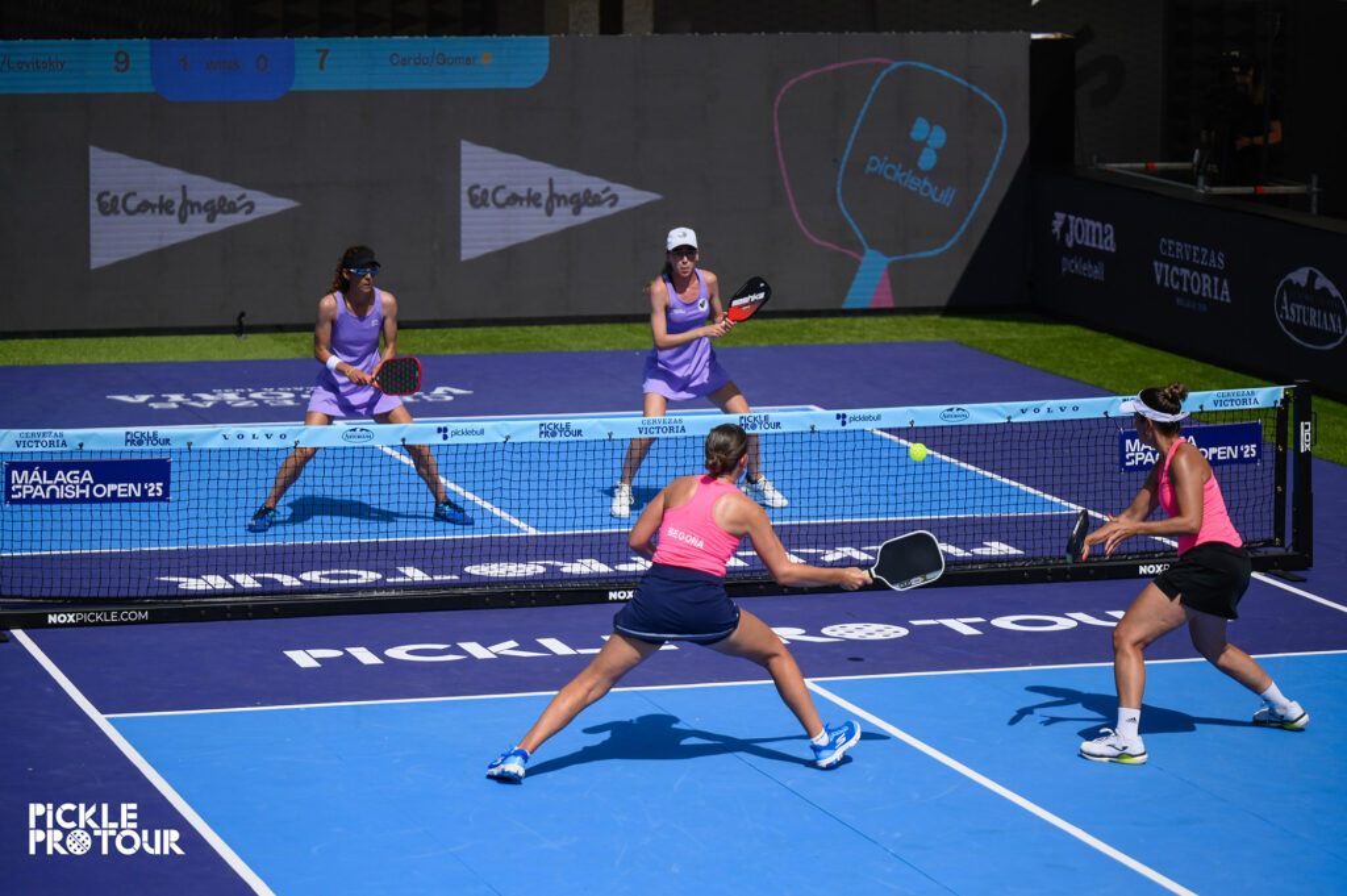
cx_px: 674
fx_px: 4486
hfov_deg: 17.1
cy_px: 448
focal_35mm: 120
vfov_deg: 11.4
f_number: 2.8
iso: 160
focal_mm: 120
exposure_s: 1/8000
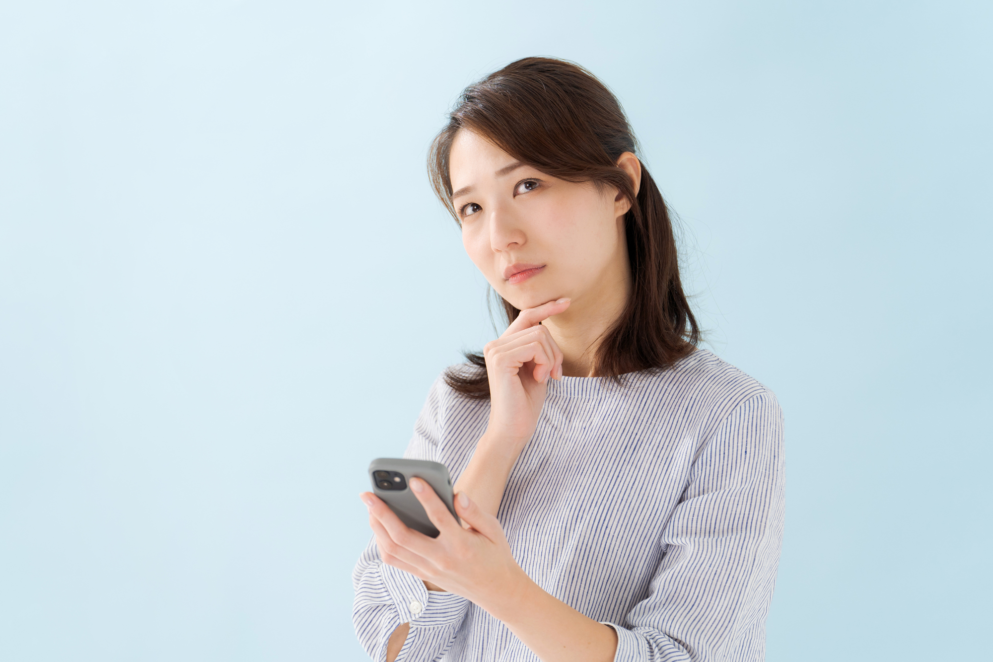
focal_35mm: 151
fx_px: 4164
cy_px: 331
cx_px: 496
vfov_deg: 9.1
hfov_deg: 13.6
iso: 320
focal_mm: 151
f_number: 4
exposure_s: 1/160
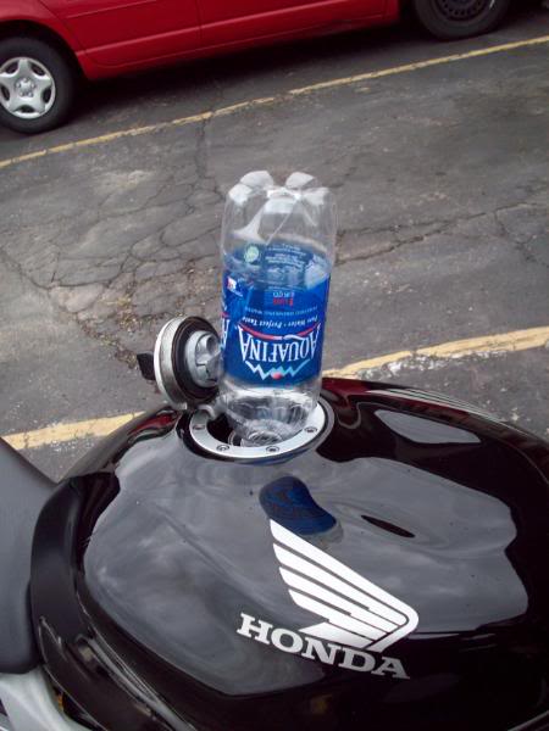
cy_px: 366
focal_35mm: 37
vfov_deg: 50.1
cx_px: 274
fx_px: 782
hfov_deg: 38.7
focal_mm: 6.2
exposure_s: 1/166
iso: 80
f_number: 2.8
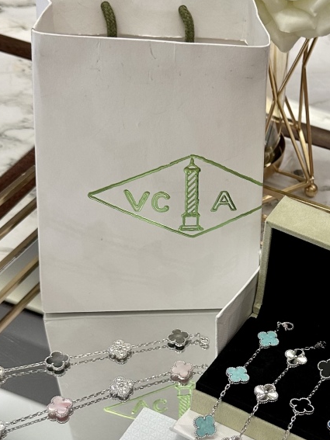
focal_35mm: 61
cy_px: 284
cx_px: 298
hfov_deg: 23.4
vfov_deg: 31.5
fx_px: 776
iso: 125
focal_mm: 6.86
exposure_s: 1/100
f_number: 1.78
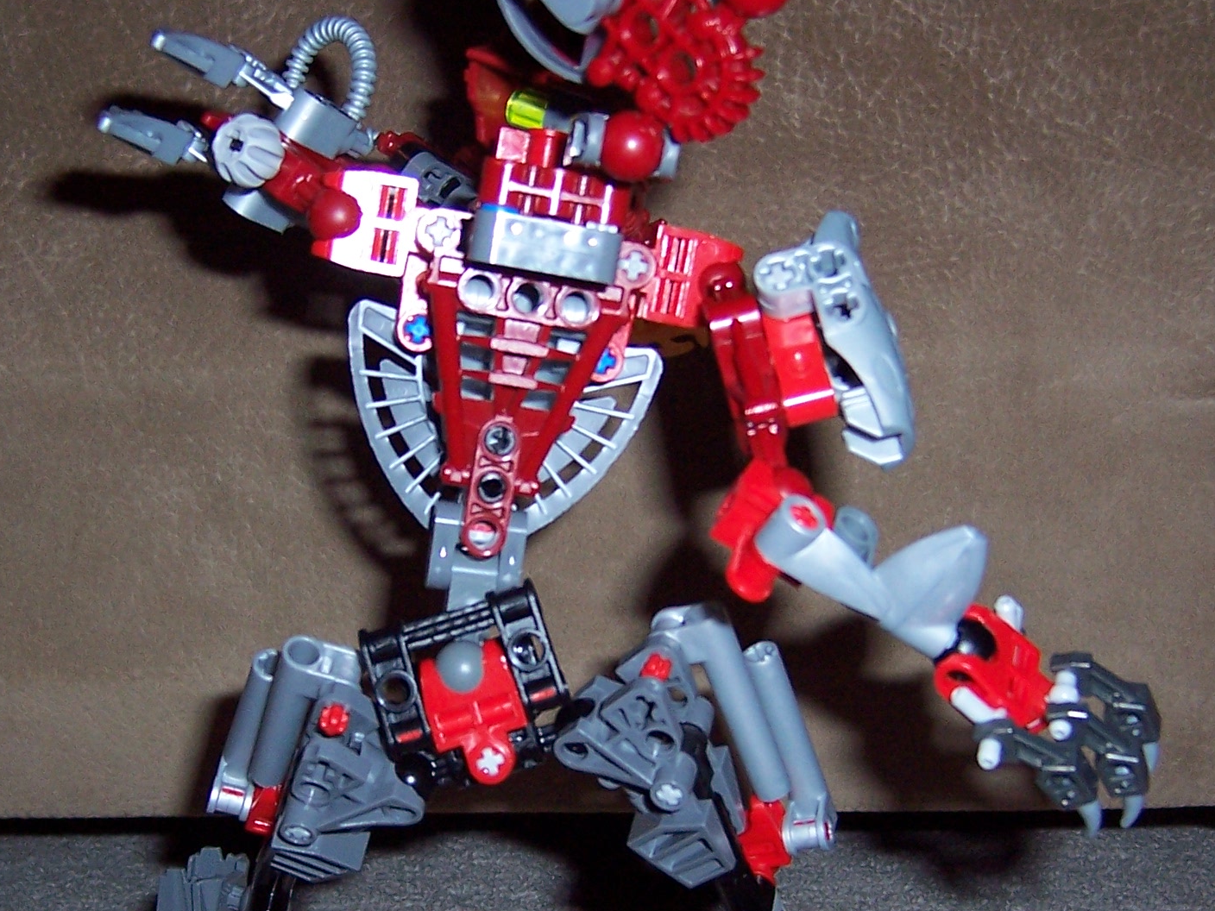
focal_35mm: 54
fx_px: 1895
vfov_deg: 26.9
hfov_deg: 35.5
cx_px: 528
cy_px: 586
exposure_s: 1/60
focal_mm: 5.5
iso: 140
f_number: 2.8
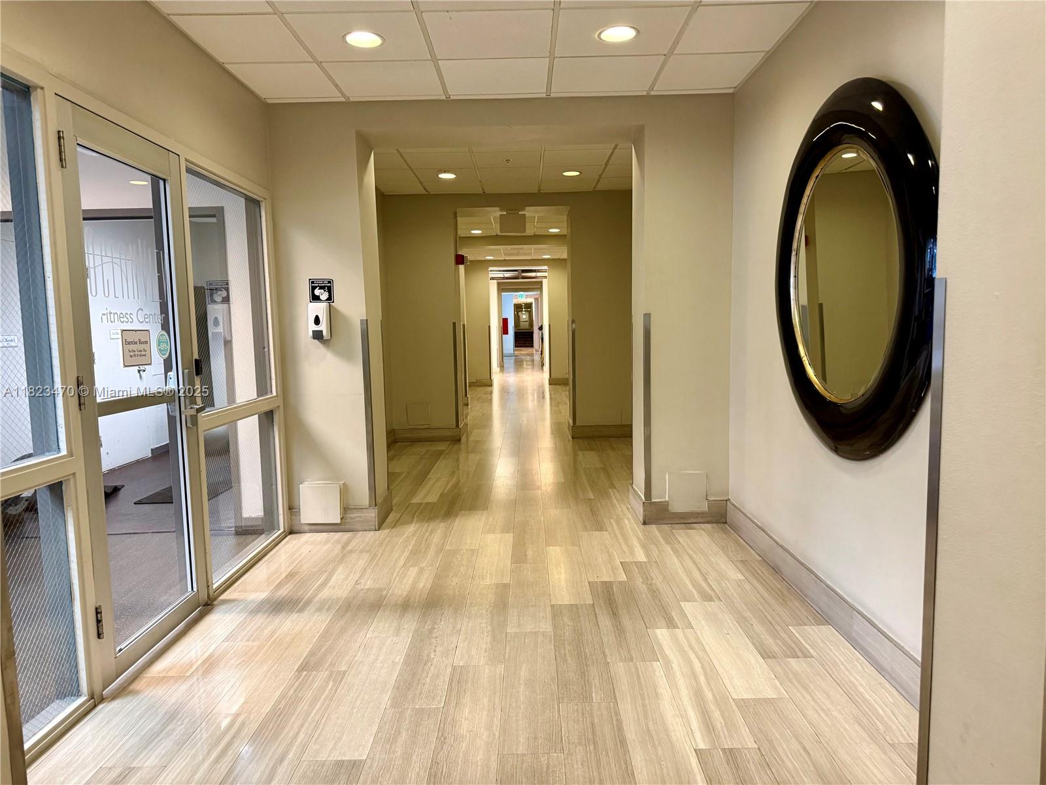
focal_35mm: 24
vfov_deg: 56.8
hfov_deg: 71.6
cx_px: 523
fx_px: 725
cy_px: 392
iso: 320
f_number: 1.78
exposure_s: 1/60
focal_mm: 6.76
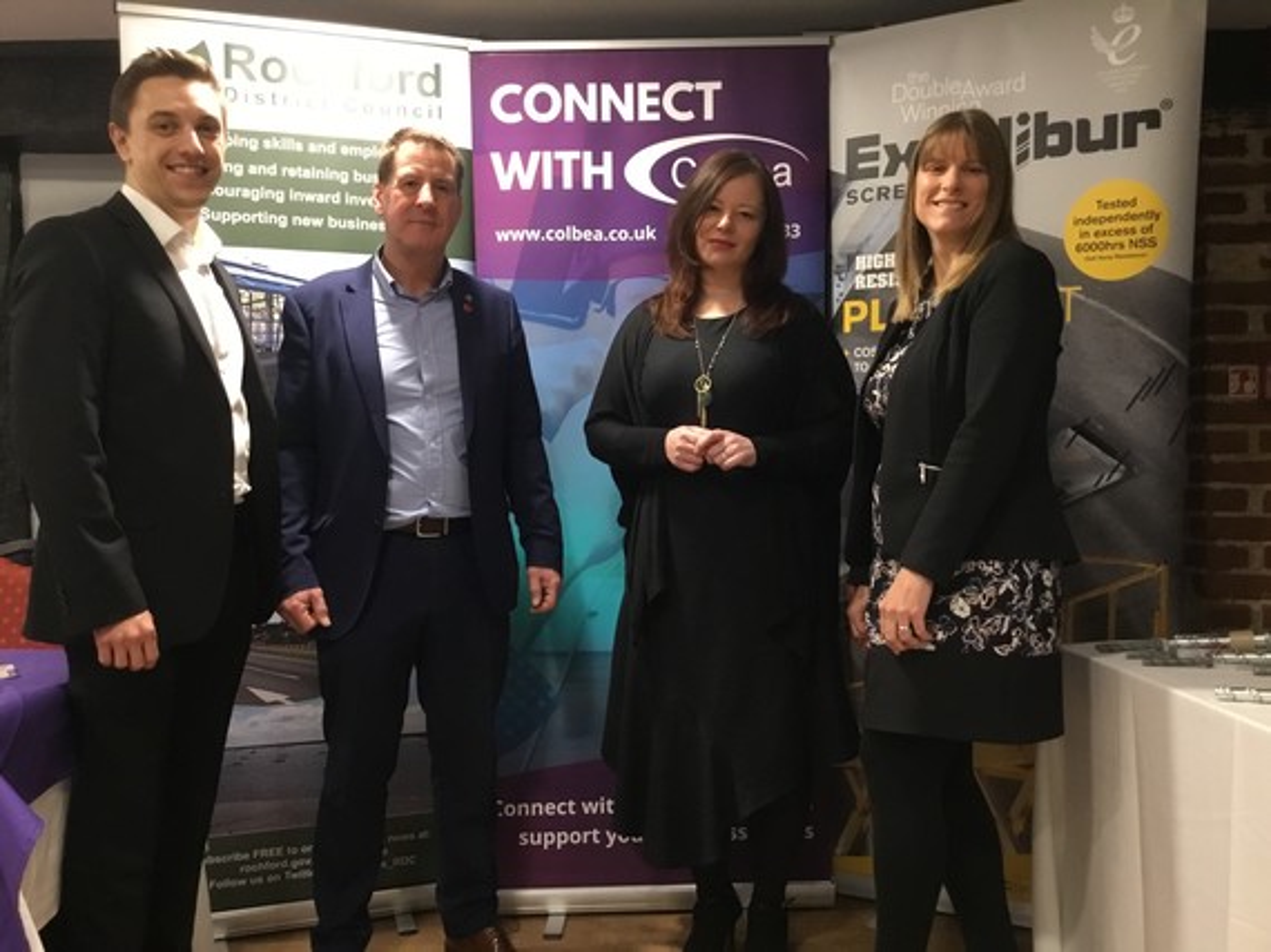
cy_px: 476
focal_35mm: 31
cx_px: 636
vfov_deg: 45.4
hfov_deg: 58.4
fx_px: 1138
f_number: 2.4
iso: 200
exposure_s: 1/20
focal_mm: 3.3
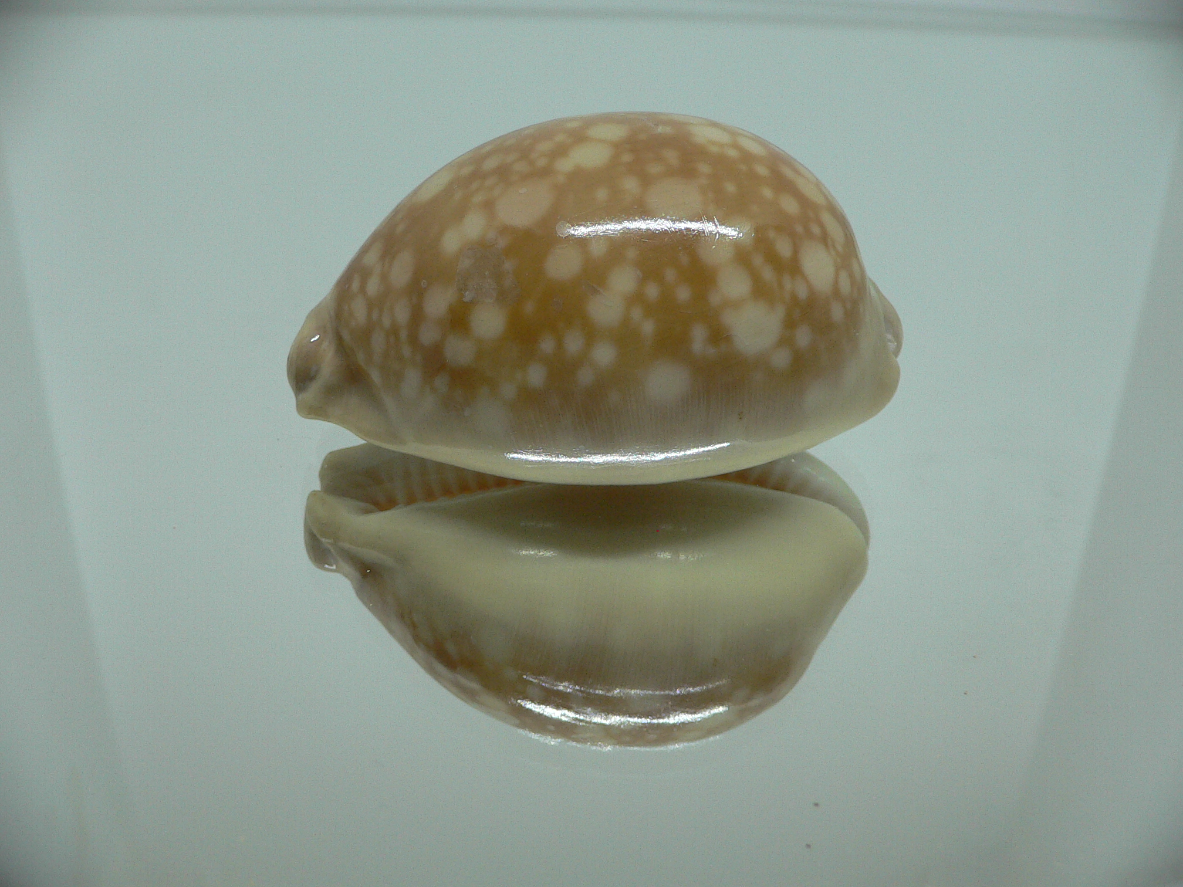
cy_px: 444
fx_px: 1196
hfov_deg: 52.6
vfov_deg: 40.7
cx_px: 592
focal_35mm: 35
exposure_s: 1/60
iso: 150
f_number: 2.8
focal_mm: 4.6
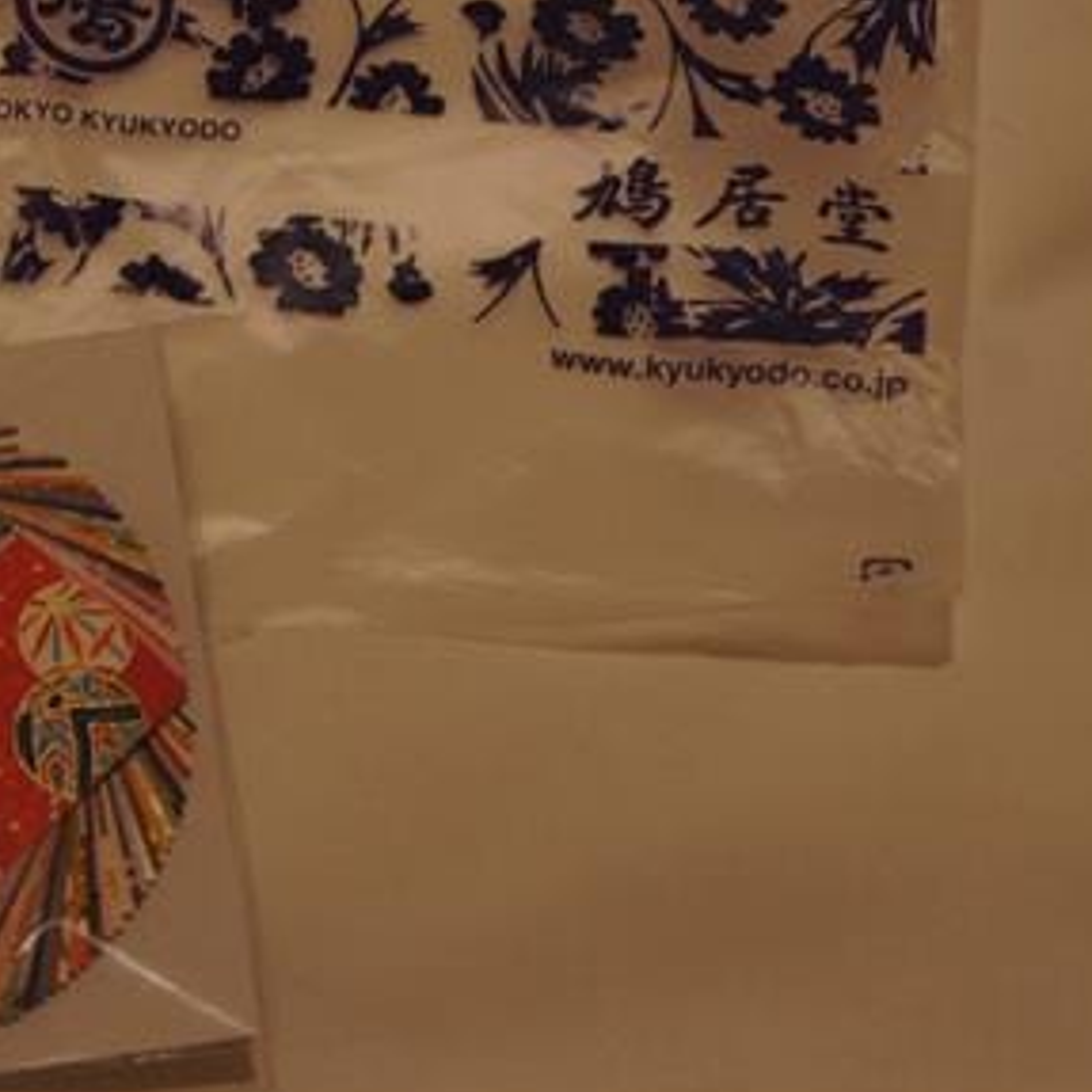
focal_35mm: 187
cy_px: 91
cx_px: -72
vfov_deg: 9.3
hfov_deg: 9.3
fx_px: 6674
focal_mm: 53
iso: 3200
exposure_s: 1/100
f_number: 5.6
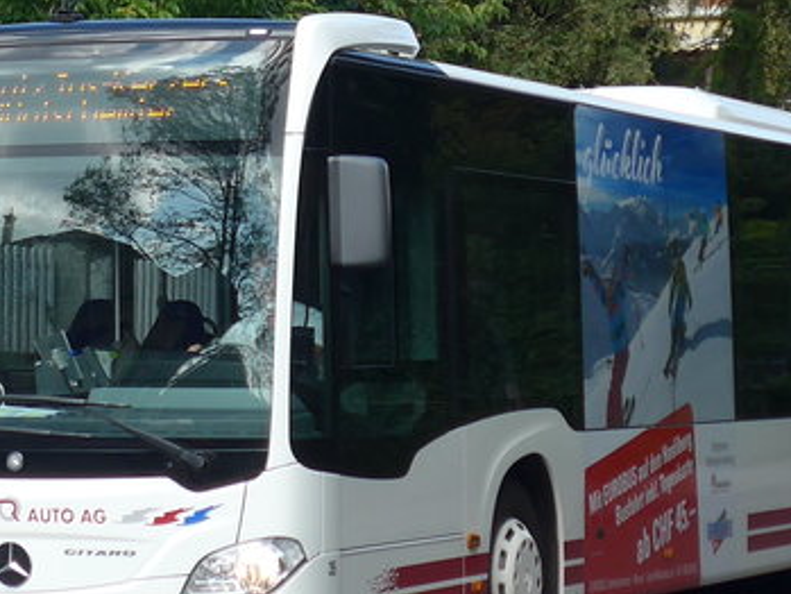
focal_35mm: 158
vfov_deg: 9.3
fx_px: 3612
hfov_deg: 12.4
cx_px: 86
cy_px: 18
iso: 80
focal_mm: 9.5
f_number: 3
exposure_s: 1/500
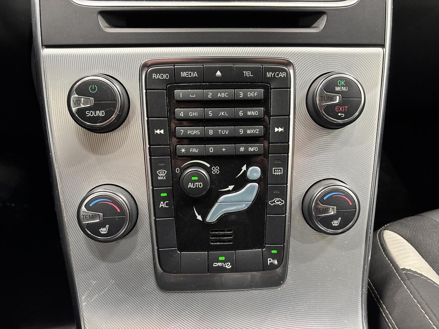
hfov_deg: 67.3
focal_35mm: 26
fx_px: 330
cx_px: 220
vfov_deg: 53.1
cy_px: 164
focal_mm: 5.96
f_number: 1.6
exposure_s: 1/54
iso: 400
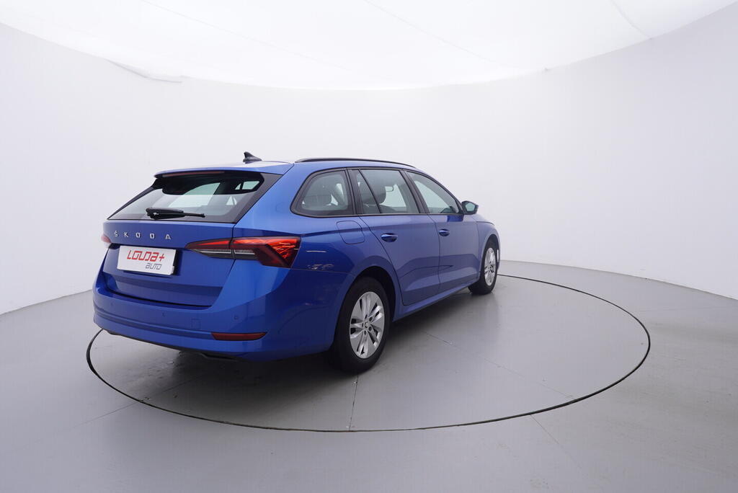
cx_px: 369
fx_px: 461
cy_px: 246
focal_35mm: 22
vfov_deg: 56.2
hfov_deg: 77.3
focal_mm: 15
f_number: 5
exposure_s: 1/80
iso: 200
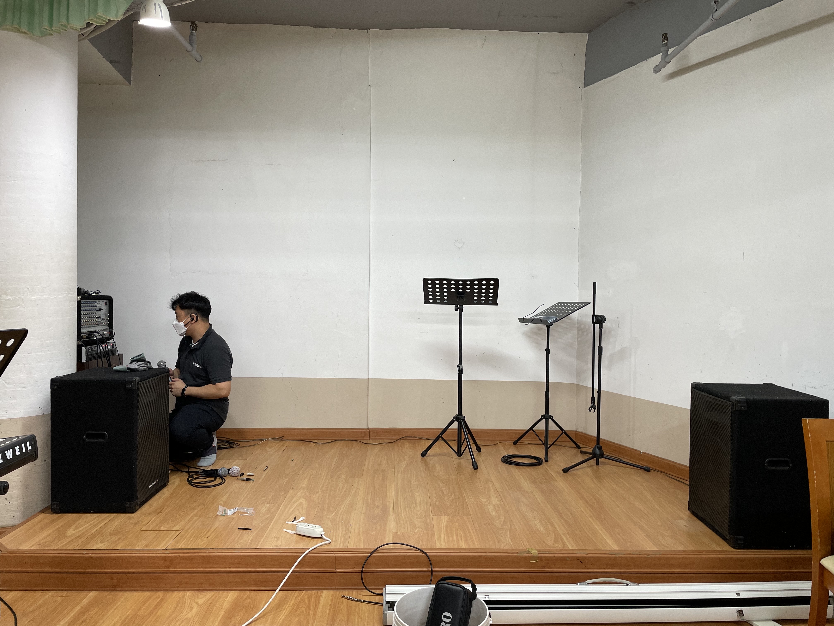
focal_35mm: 26
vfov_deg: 53.1
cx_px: 417
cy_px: 313
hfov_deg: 67.3
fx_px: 626
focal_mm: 4.2
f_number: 1.6
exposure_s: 1/60
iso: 64
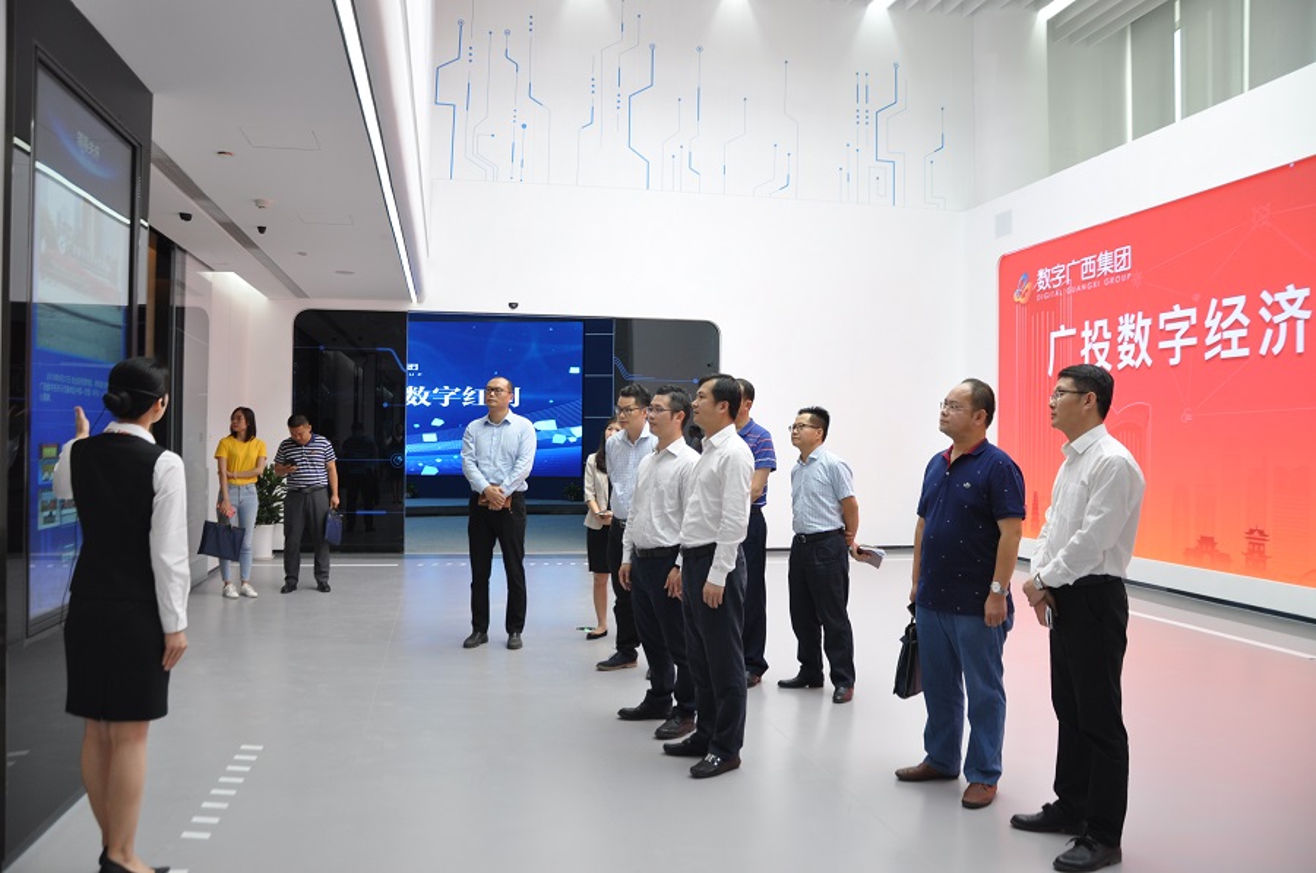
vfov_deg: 47.8
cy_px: 436
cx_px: 658
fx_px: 985
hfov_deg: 67.5
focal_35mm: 27
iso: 250
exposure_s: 1/30
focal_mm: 18
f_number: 3.5
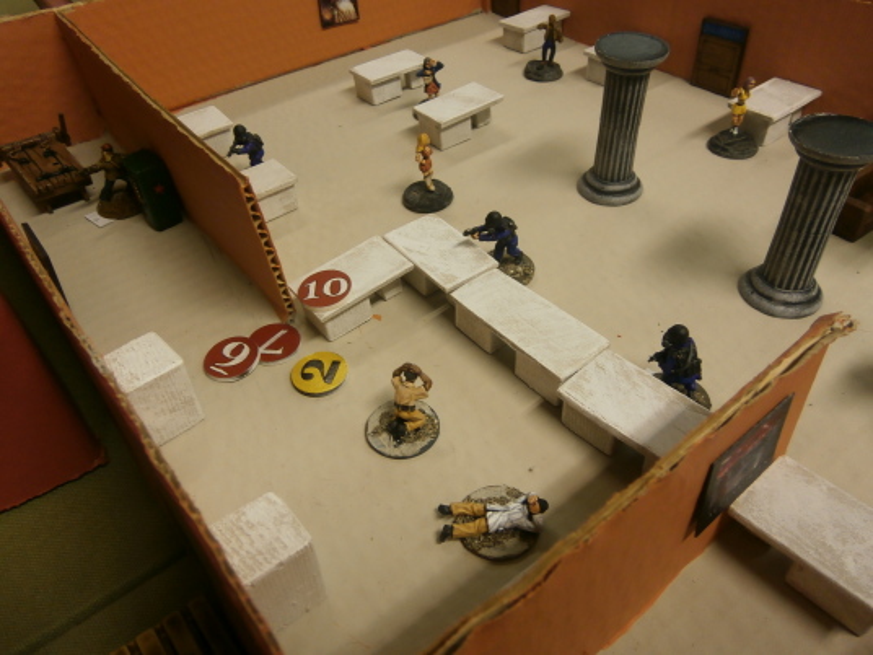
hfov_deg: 67.3
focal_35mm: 26
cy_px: 328
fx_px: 656
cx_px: 436
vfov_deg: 53.1
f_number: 2.8
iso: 100
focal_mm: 4.7
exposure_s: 1/30
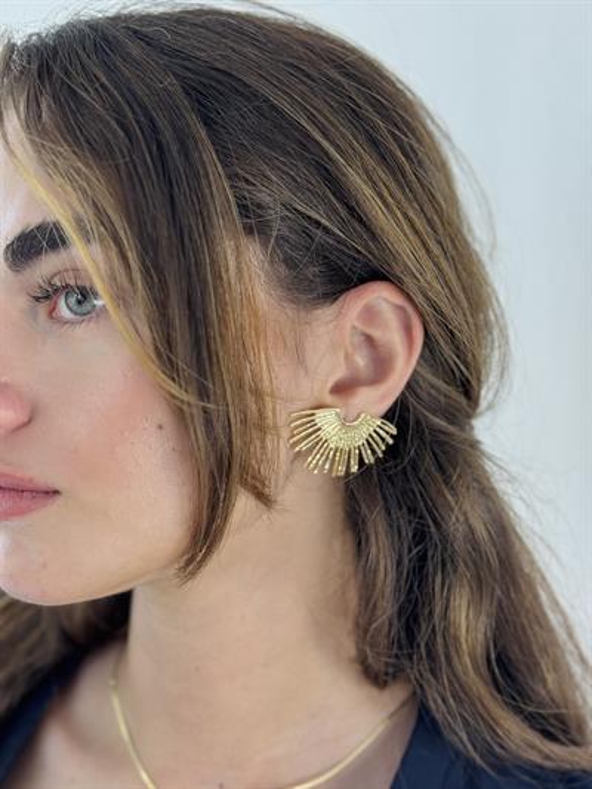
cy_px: 394
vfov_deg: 39.6
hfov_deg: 30.3
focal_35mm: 48
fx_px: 1094
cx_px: 296
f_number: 1.78
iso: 125
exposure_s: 1/100
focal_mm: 6.76
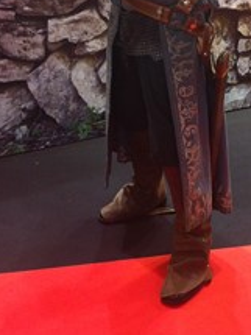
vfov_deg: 23.7
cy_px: -20
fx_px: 755
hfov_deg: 18.9
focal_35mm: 78
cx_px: 121
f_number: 2.8
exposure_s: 1/15
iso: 100
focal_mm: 3.85
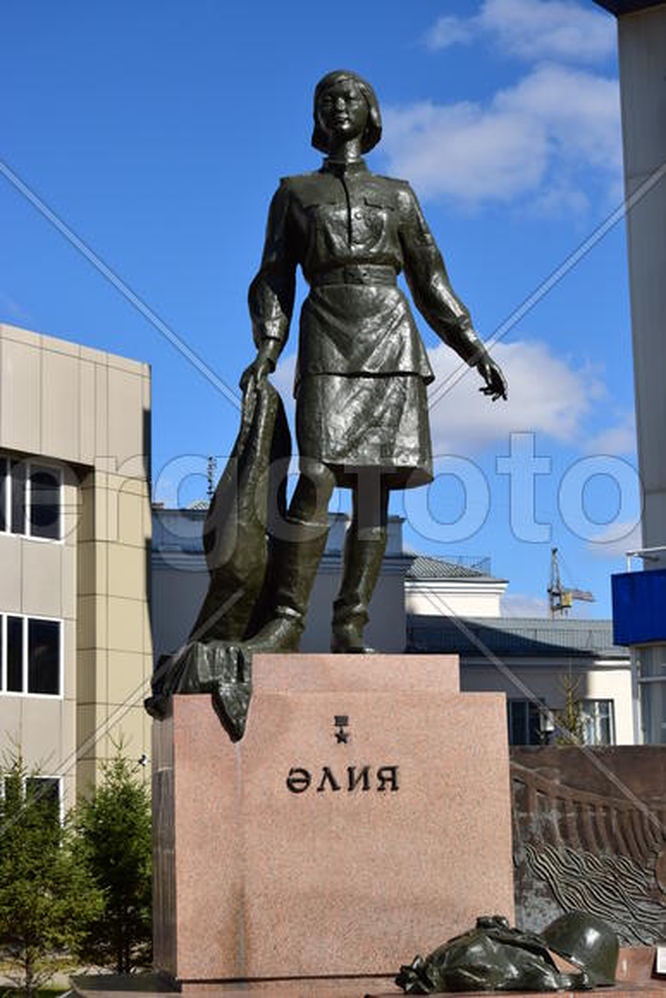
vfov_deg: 28.1
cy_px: 499
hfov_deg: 18.9
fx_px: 1997
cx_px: 333
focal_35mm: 72
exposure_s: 1/320
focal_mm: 48
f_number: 9
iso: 100
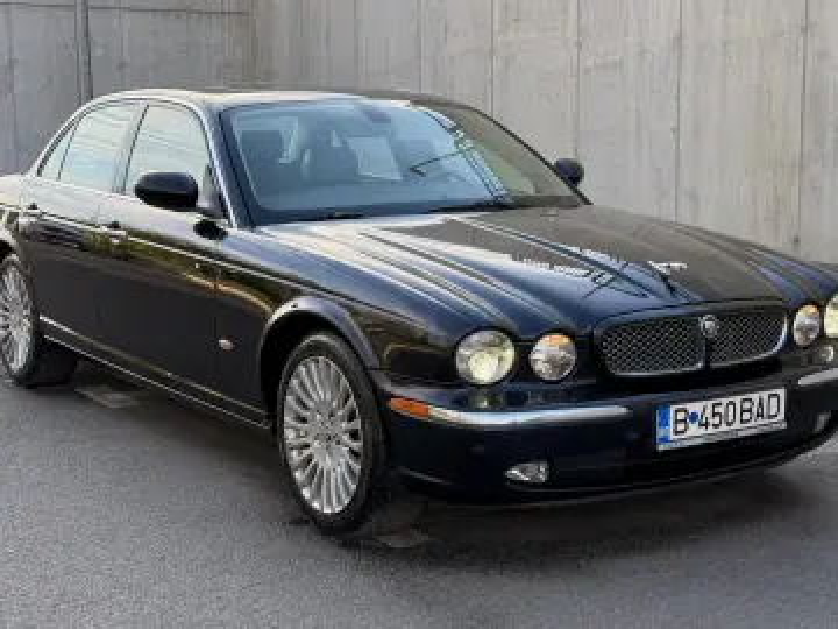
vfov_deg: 30.3
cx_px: 419
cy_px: 314
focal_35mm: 48
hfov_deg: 39.7
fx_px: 1162
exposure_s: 1/895
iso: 100
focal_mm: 6.76
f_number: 1.78
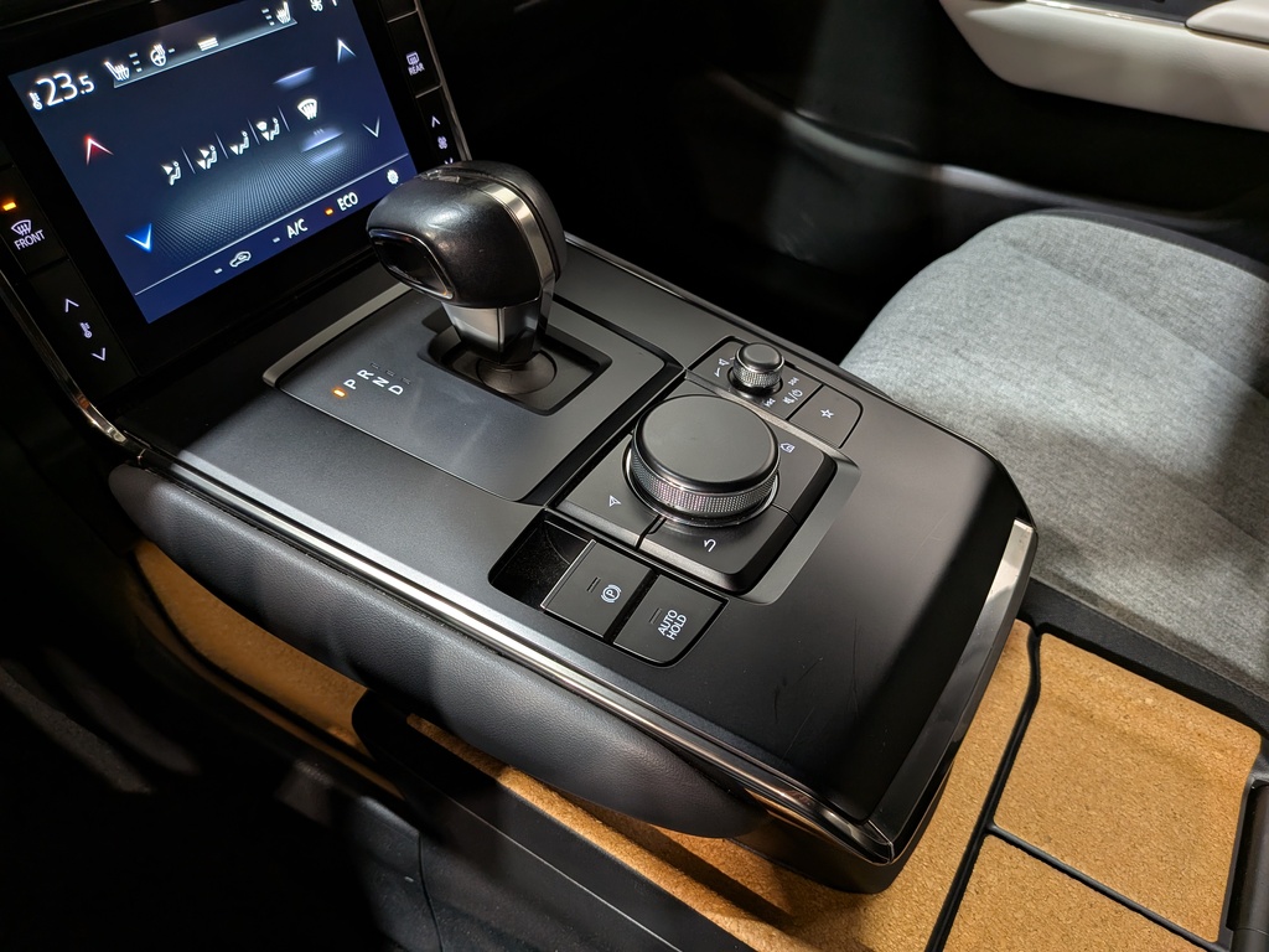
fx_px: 880
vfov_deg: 56.8
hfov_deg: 71.6
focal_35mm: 24
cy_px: 476
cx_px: 634
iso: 145
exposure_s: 1/33.3
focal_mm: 4.53
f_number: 1.7
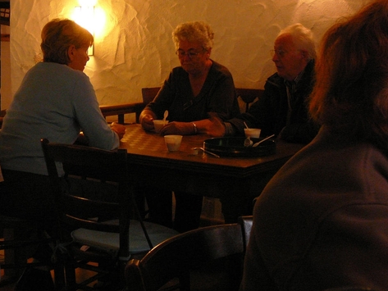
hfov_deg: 29.4
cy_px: 108
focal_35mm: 66
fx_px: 740
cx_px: 177
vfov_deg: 22.2
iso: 250
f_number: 3.4
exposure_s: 1/8
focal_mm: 7.8
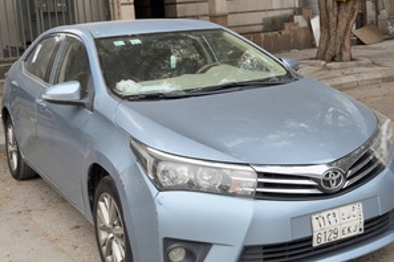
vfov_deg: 23.9
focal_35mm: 56
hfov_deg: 35.6
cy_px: 62
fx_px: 613
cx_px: 212
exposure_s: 1/378
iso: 100
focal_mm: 6.76
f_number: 1.78
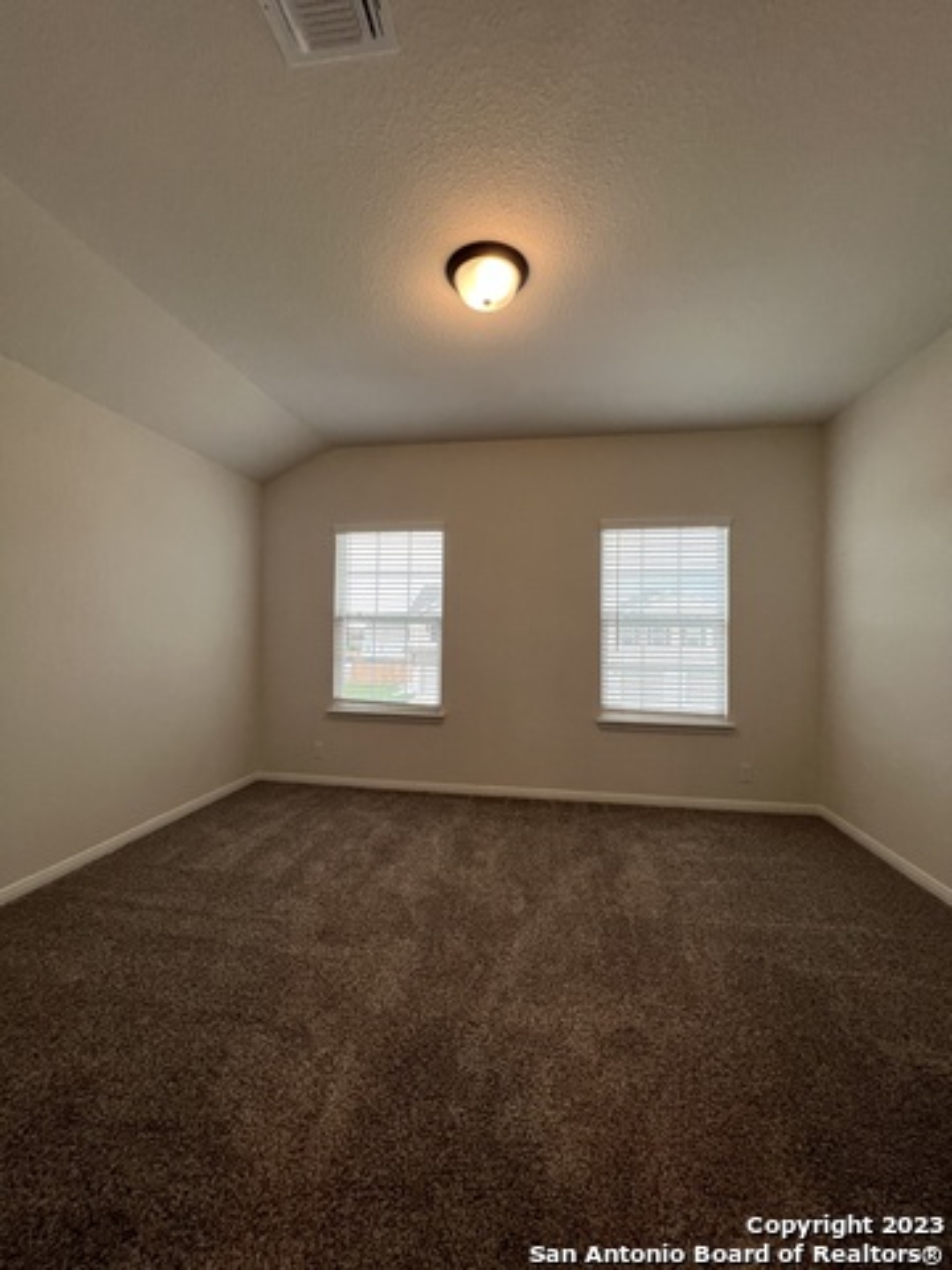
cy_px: 635
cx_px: 476
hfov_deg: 89.9
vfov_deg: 106.2
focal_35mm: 13
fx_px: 477
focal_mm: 1.57
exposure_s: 1/120
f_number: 1.8
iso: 80
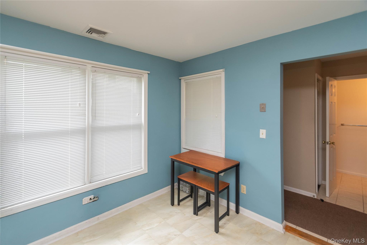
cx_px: 184
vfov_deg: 77.3
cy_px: 122
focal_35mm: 15
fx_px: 153
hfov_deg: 100.4
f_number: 5.6
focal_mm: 10
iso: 1250
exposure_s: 1/60
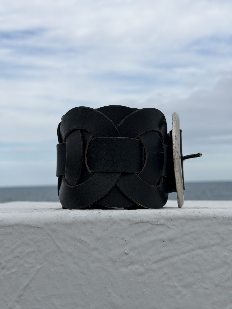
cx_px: 116
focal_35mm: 48
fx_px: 429
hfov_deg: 30.3
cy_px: 154
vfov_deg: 39.7
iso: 64
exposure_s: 1/4878
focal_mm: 6.76
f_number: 1.78
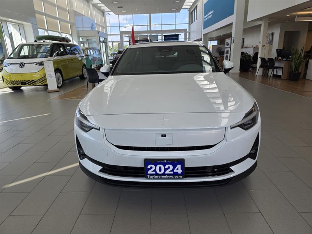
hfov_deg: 73.9
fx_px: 207
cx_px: 156
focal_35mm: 23
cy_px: 117
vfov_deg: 58.9
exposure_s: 1/1559
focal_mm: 6.3
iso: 80
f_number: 1.7
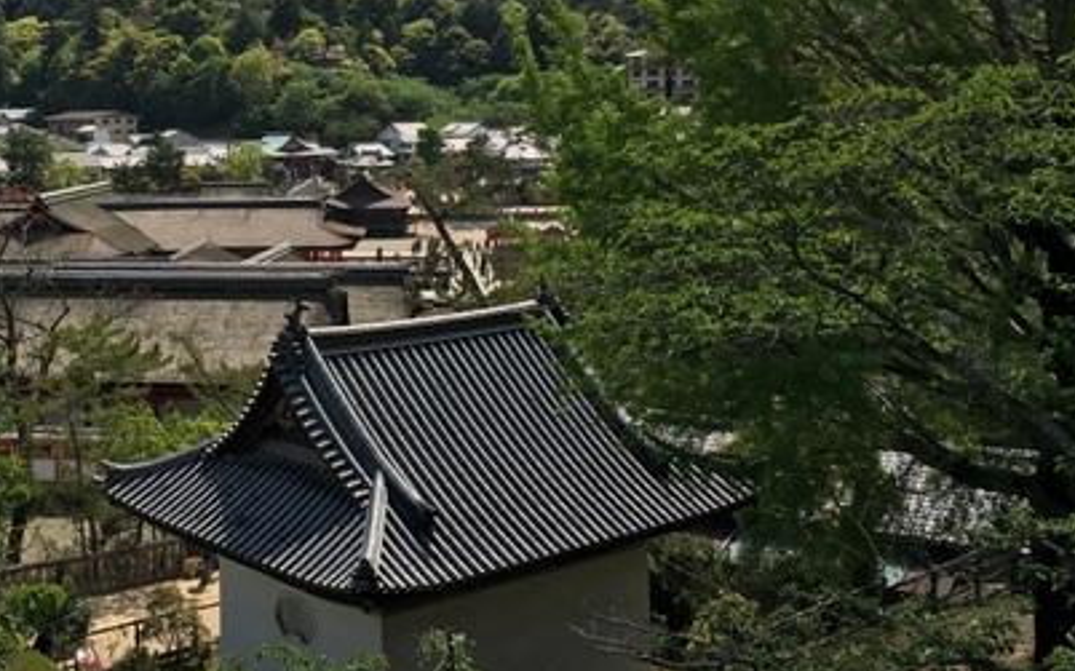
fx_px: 1435
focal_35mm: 49
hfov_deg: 40.1
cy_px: 251
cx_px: 283
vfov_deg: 26.2
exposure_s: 1/1570
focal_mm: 4.15
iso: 25
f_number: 2.2
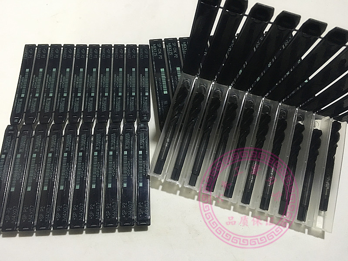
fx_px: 292
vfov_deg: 48.2
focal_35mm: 29
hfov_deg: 61.7
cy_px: 130
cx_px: 174
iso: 125
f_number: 2.2
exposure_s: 1/8
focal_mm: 4.15
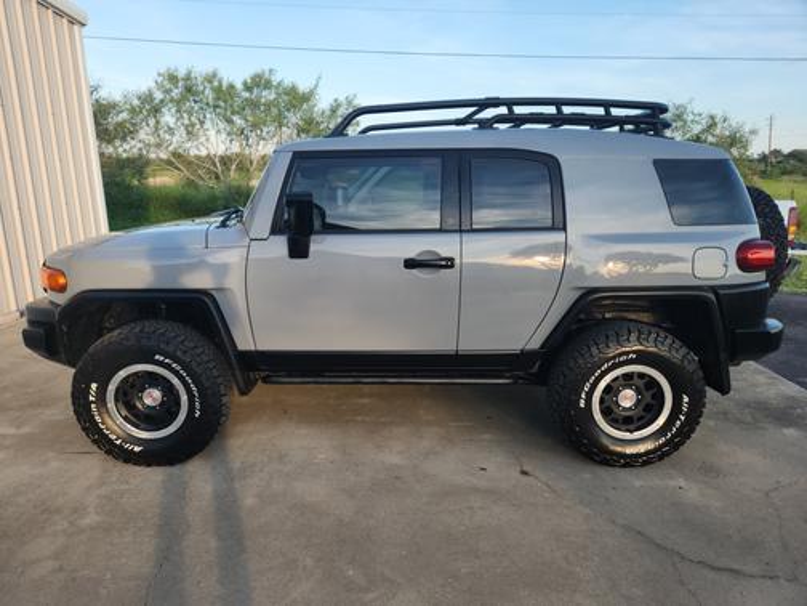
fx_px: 536
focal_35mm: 23
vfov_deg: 58.9
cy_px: 303
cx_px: 404
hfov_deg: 73.9
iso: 20
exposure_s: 1/321
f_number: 1.8
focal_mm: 5.4
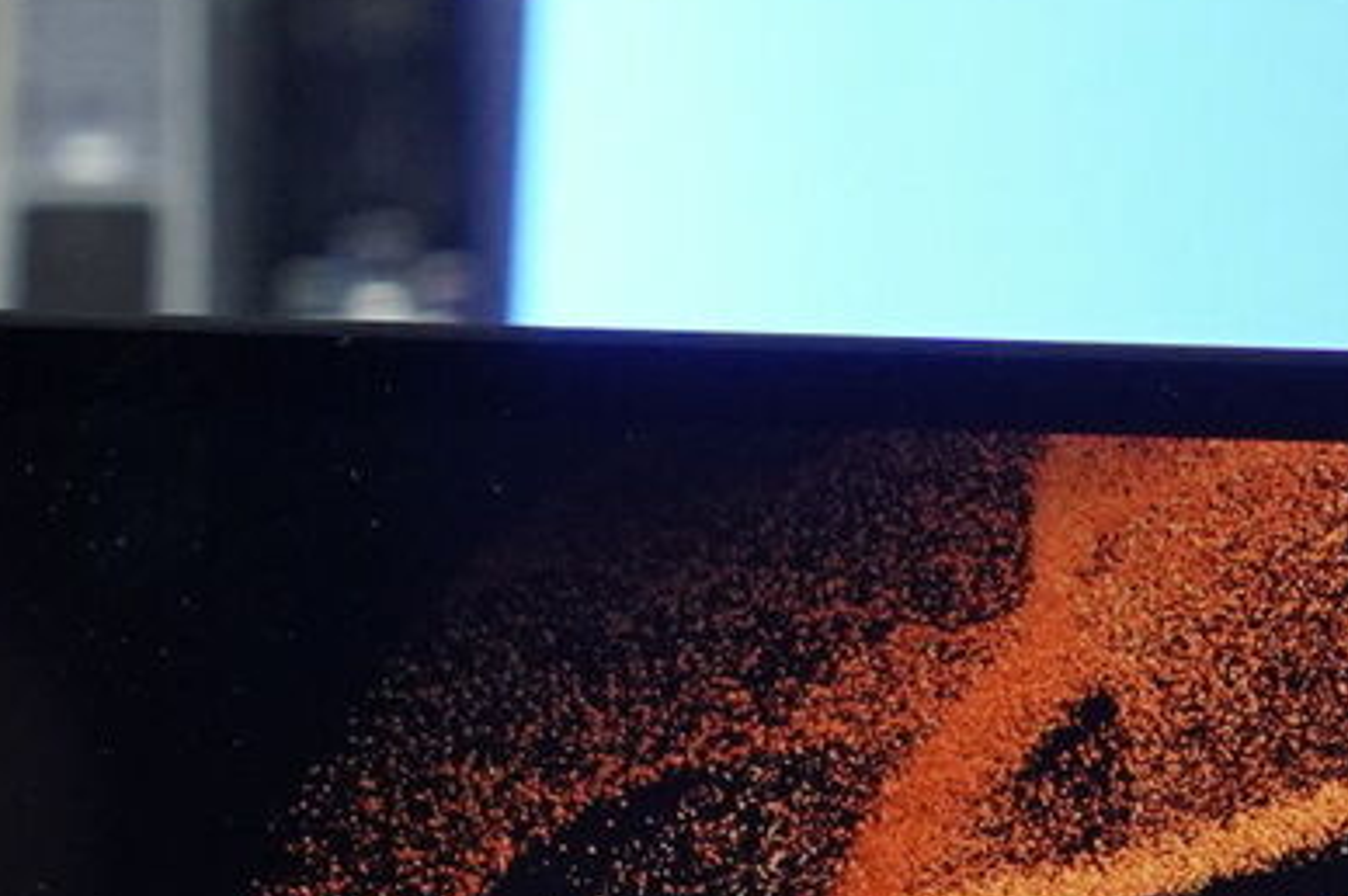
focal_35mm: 213
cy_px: 1893
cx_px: -156
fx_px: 7969
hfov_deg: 9.6
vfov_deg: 6.2
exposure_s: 1/160
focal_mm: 43
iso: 2500
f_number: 7.1
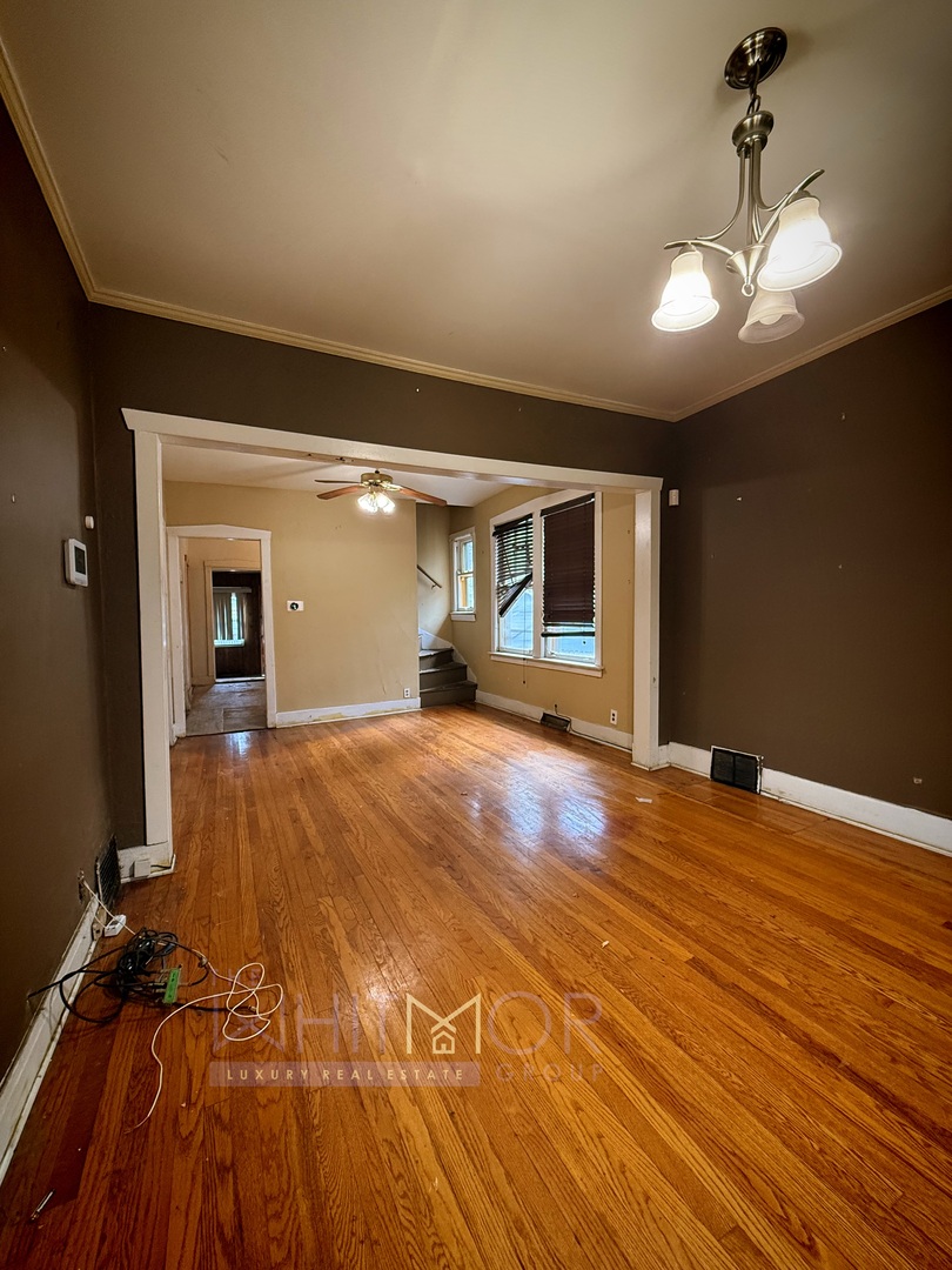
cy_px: 635
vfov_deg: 102.1
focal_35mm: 14
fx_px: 513
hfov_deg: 85.7
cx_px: 476
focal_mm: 2.22
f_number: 2.2
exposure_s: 1/60
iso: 400
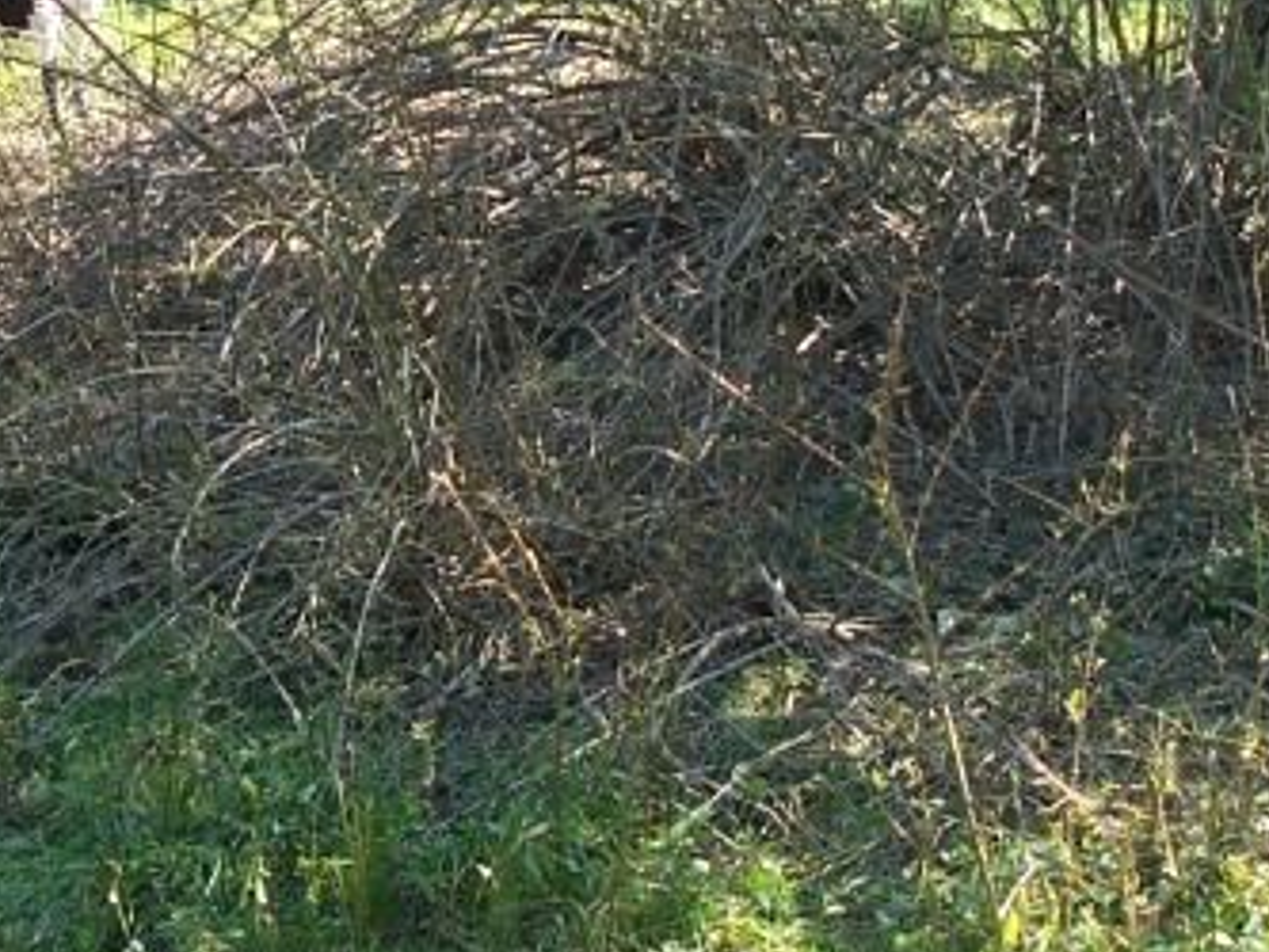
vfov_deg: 17.5
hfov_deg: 23.2
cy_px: 217
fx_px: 3080
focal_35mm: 84
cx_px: 400
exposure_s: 1/125
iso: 80
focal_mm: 6
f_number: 2.8
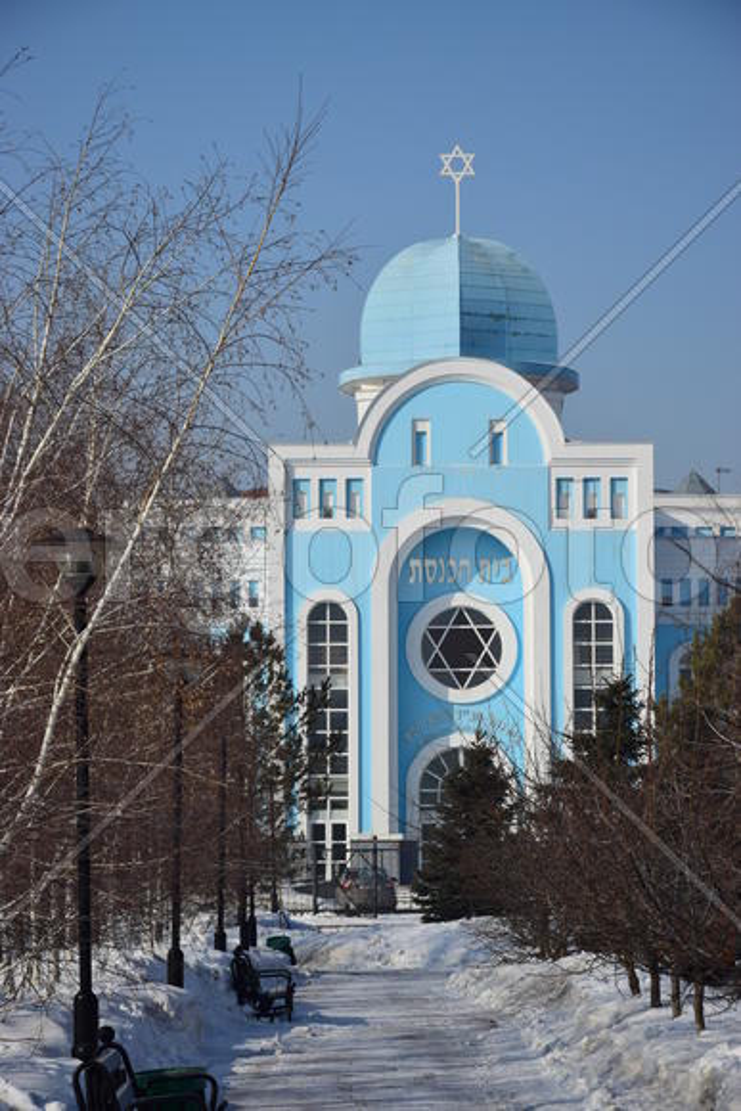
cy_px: 556
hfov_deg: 11.4
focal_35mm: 120
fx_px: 3703
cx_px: 370
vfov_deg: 17.1
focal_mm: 80
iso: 100
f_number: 7.1
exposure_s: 1/640
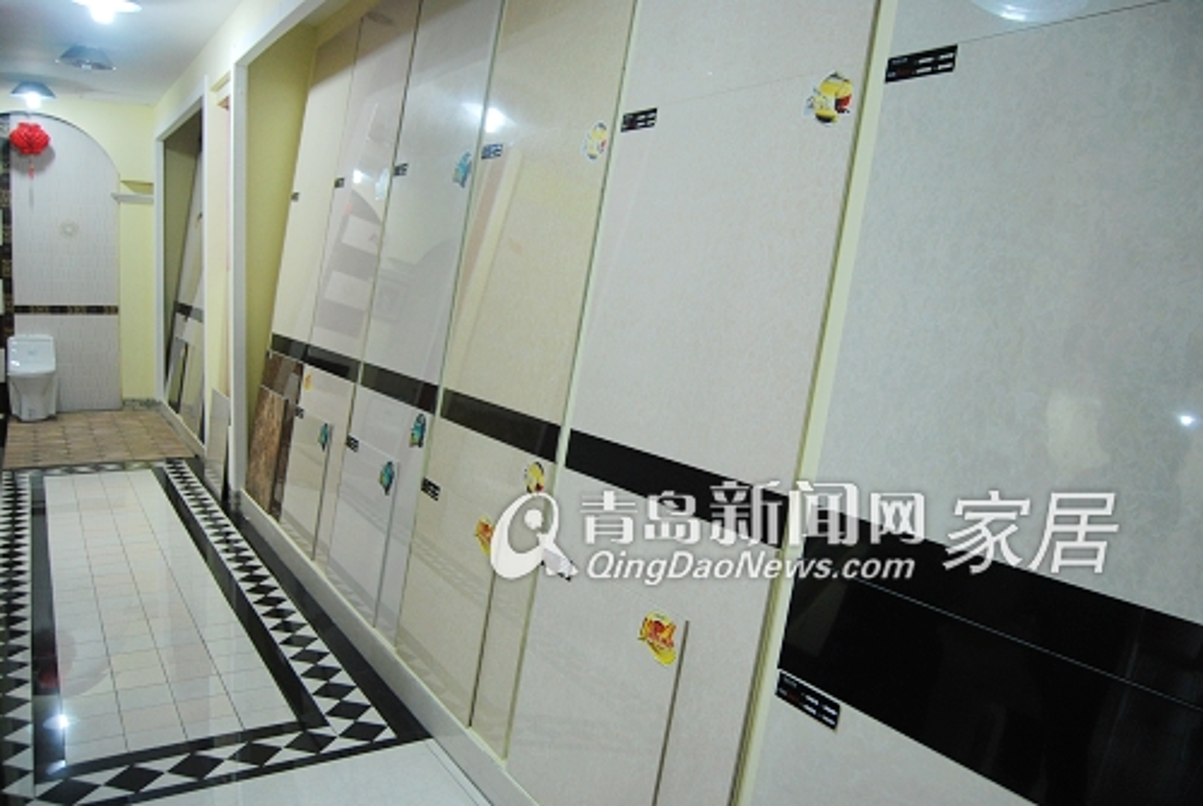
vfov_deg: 48.1
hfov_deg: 67.3
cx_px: 602
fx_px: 904
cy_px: 403
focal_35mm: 27
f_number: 3.5
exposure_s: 1/40
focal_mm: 18
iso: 400
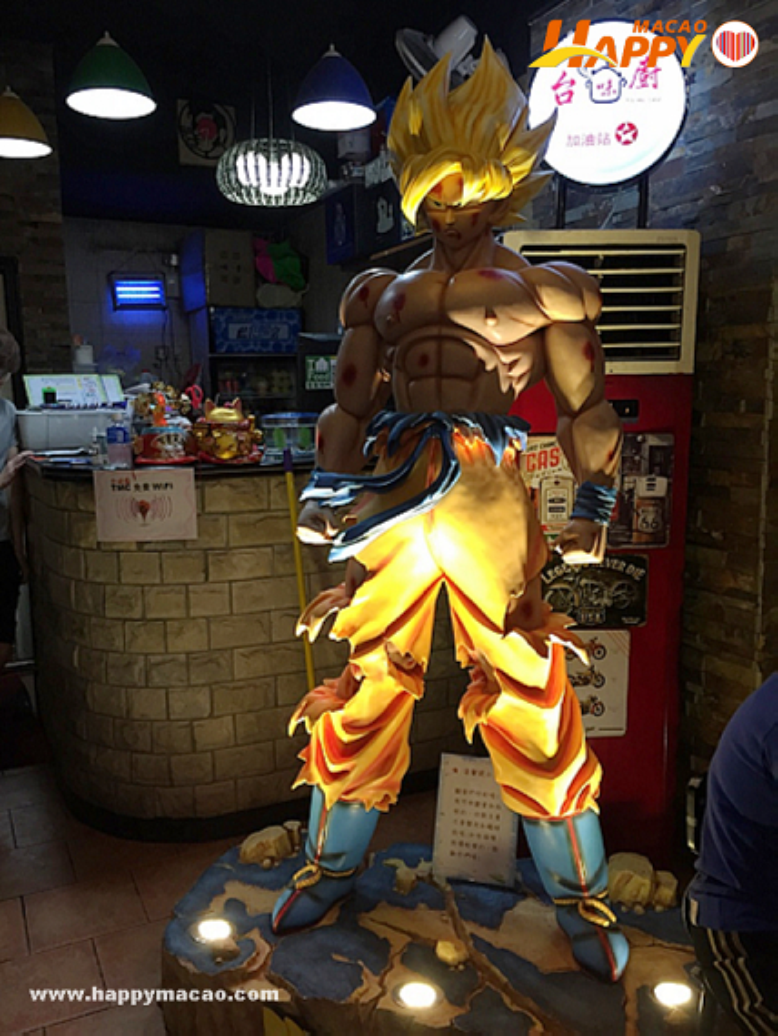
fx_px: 868
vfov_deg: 61.6
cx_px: 389
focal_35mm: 29
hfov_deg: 48.3
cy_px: 518
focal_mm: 4.15
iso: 100
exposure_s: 1/30
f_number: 2.2
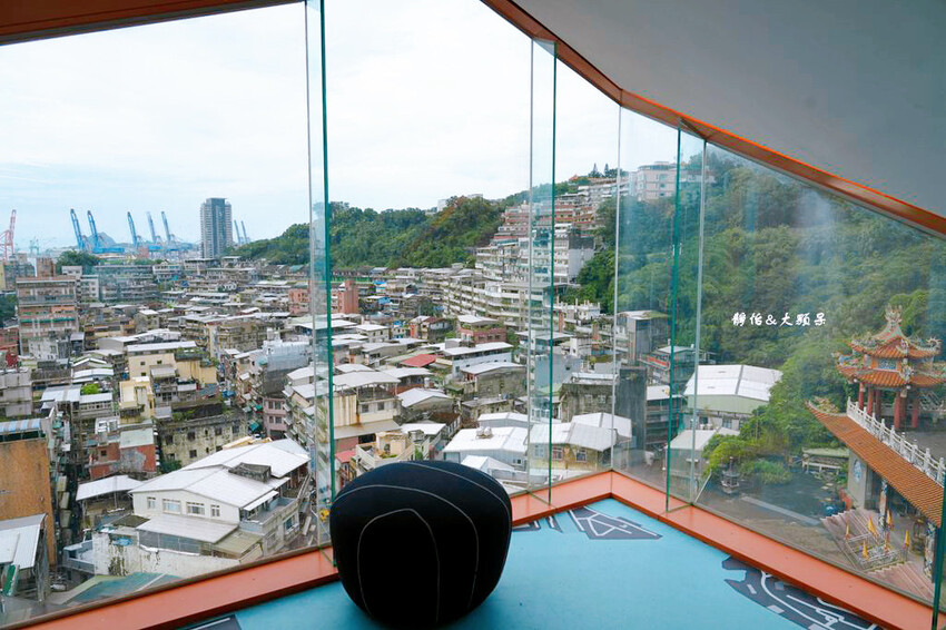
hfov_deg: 73.8
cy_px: 315
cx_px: 473
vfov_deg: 53.1
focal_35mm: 24
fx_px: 630
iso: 320
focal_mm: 24
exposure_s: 1/400
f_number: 8
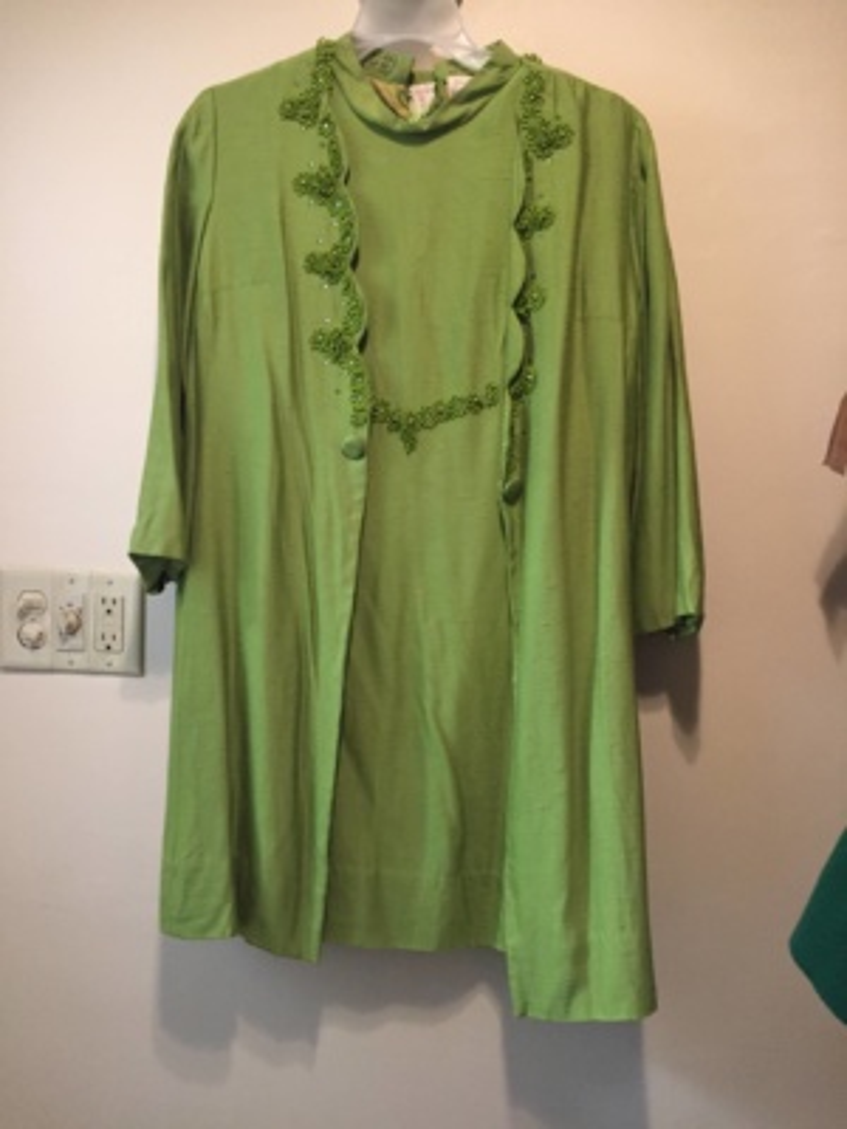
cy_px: 564
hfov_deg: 48.2
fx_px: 946
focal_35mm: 29
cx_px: 424
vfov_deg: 61.7
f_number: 2.2
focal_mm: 4.15
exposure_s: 1/30
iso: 200
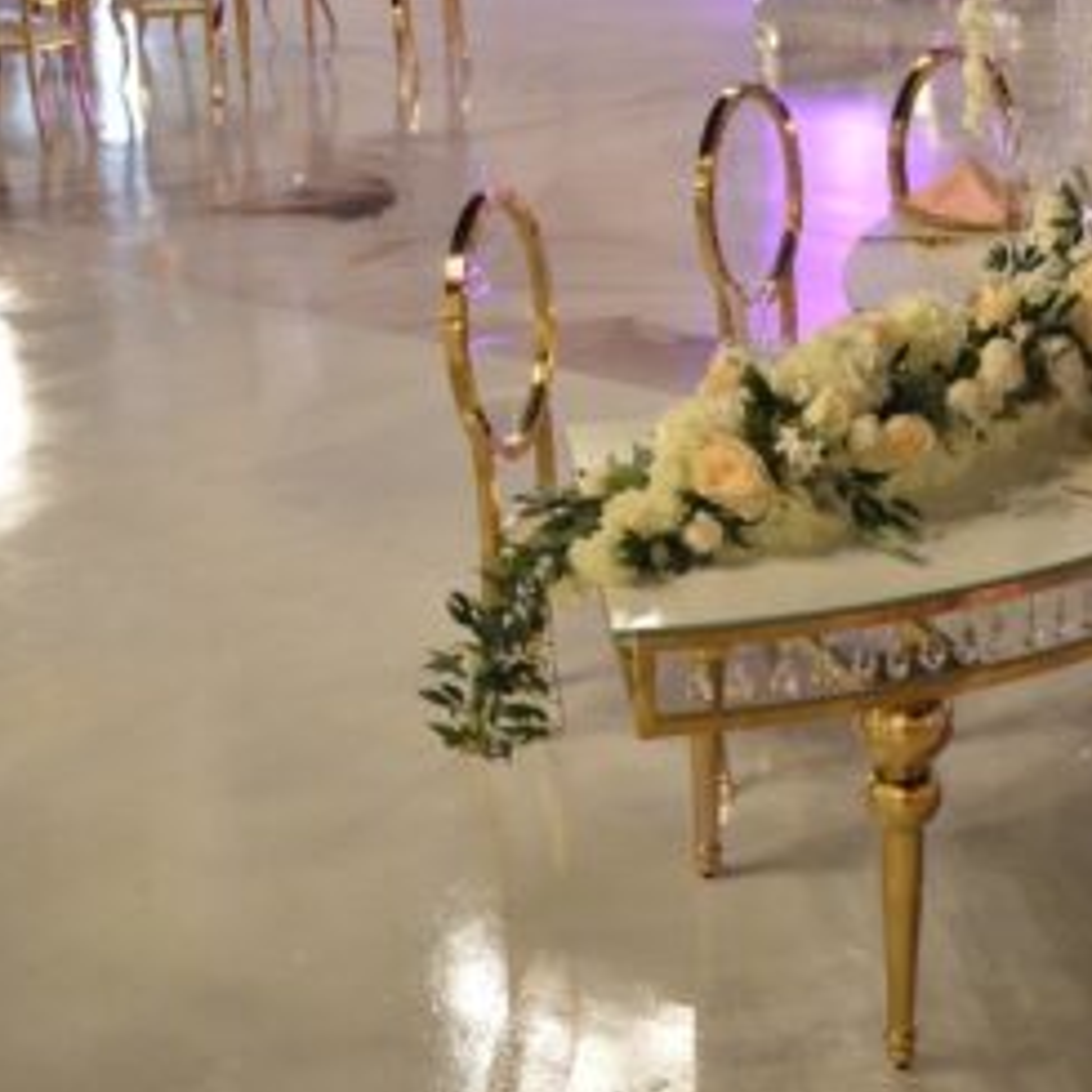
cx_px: 793
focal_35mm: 75
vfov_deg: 22.9
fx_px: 2677
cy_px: 305
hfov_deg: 22.9
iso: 1000
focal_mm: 24
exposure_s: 1/15
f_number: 4
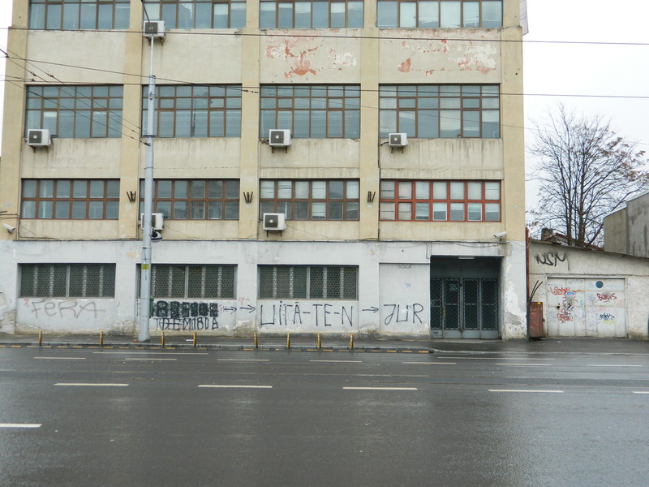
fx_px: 769
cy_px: 244
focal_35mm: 41
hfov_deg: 45.8
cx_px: 324
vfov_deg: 35.1
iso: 100
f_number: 3.5
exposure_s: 1/320
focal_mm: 7.3
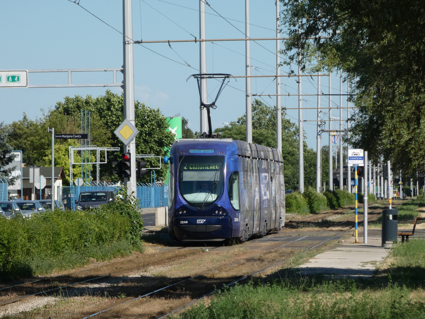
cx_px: 212
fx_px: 3168
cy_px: 160
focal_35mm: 258
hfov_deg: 7.7
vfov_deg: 5.8
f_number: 5.5
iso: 80
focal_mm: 46.2
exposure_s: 1/500
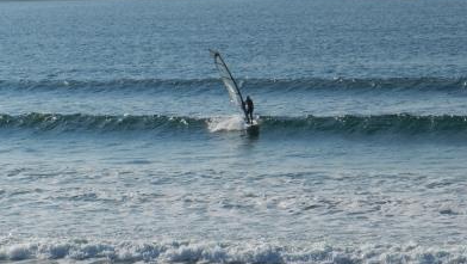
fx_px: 2713
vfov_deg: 5.6
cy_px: 130
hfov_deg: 9.8
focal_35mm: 219
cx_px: 210
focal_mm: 31.2
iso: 160
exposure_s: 1/500
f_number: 6.3
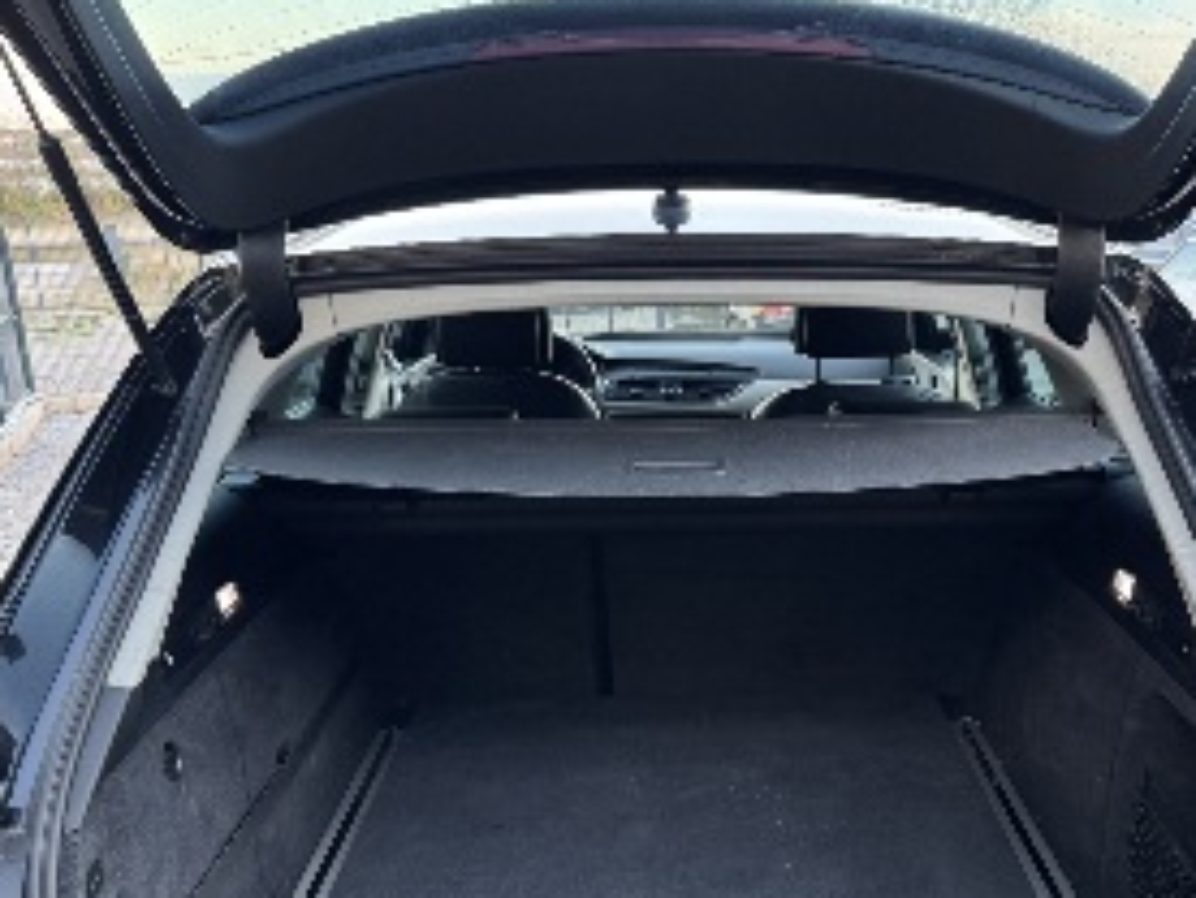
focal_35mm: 36
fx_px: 1244
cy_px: 661
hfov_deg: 51.2
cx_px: 682
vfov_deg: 38.8
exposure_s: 1/60
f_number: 1.78
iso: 400
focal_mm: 6.76
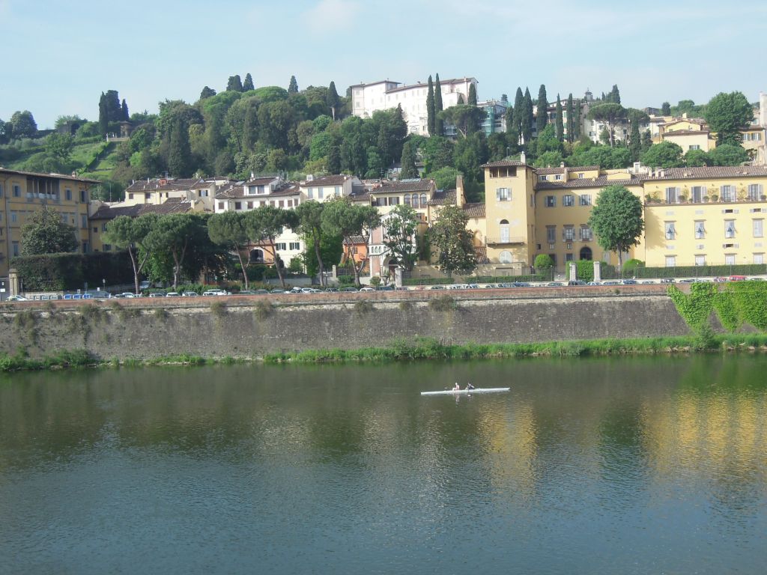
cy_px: 288
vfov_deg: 32.2
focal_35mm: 45
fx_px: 997
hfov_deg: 42.1
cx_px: 384
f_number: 3.5
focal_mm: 8.1
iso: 160
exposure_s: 1/800
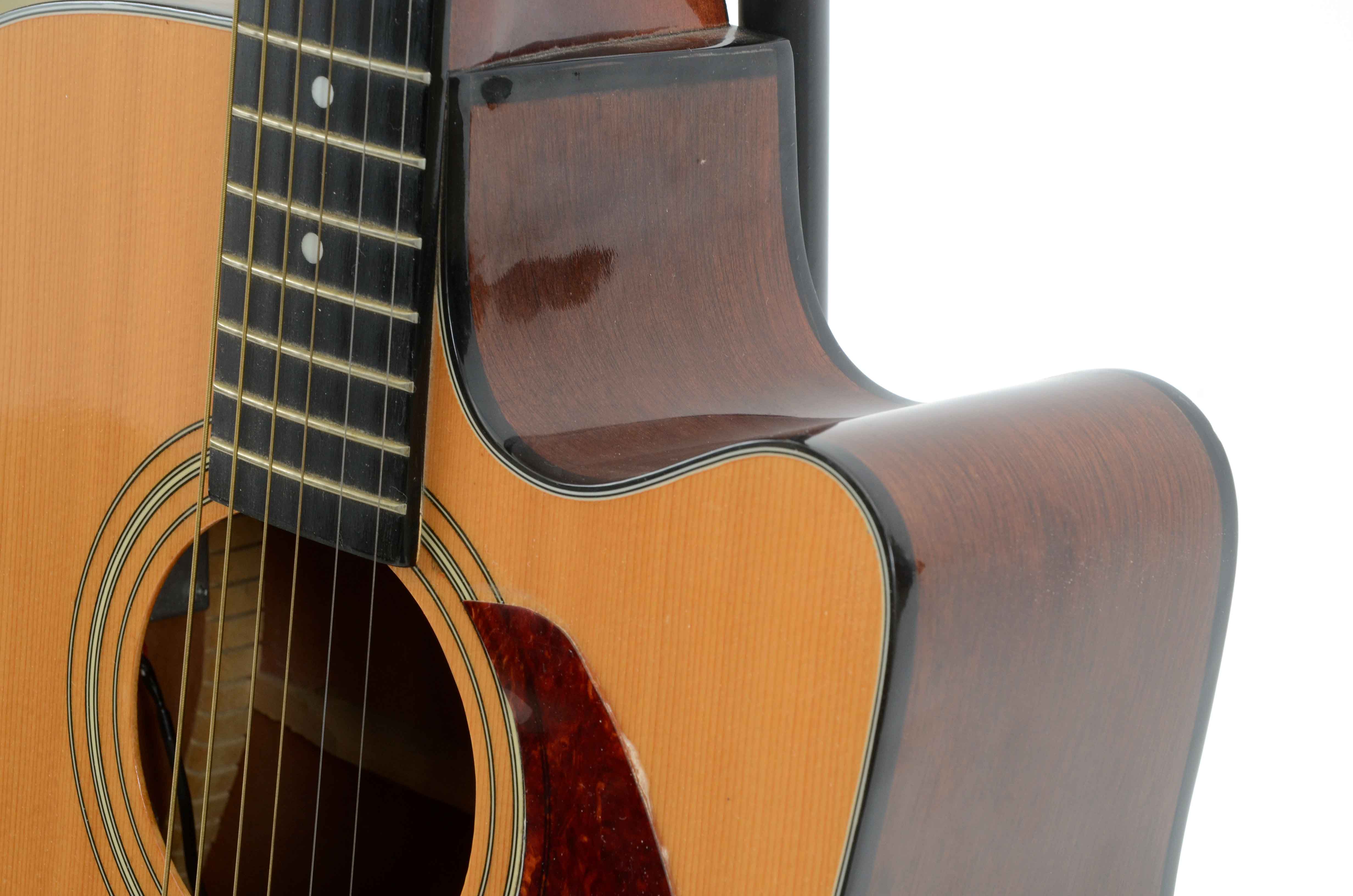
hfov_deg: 18.2
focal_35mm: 112
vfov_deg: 12.1
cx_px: 676
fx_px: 4219
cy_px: 448
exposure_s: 1/80
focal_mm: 75
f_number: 11
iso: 400
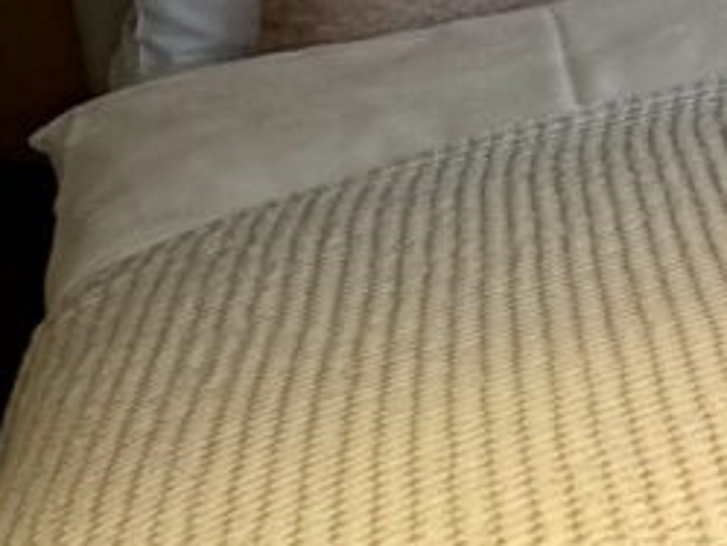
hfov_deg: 14.4
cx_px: 1793
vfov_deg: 16.2
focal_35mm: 81
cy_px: -342
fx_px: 1702
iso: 250
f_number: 2.2
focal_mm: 2.22
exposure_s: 1/50
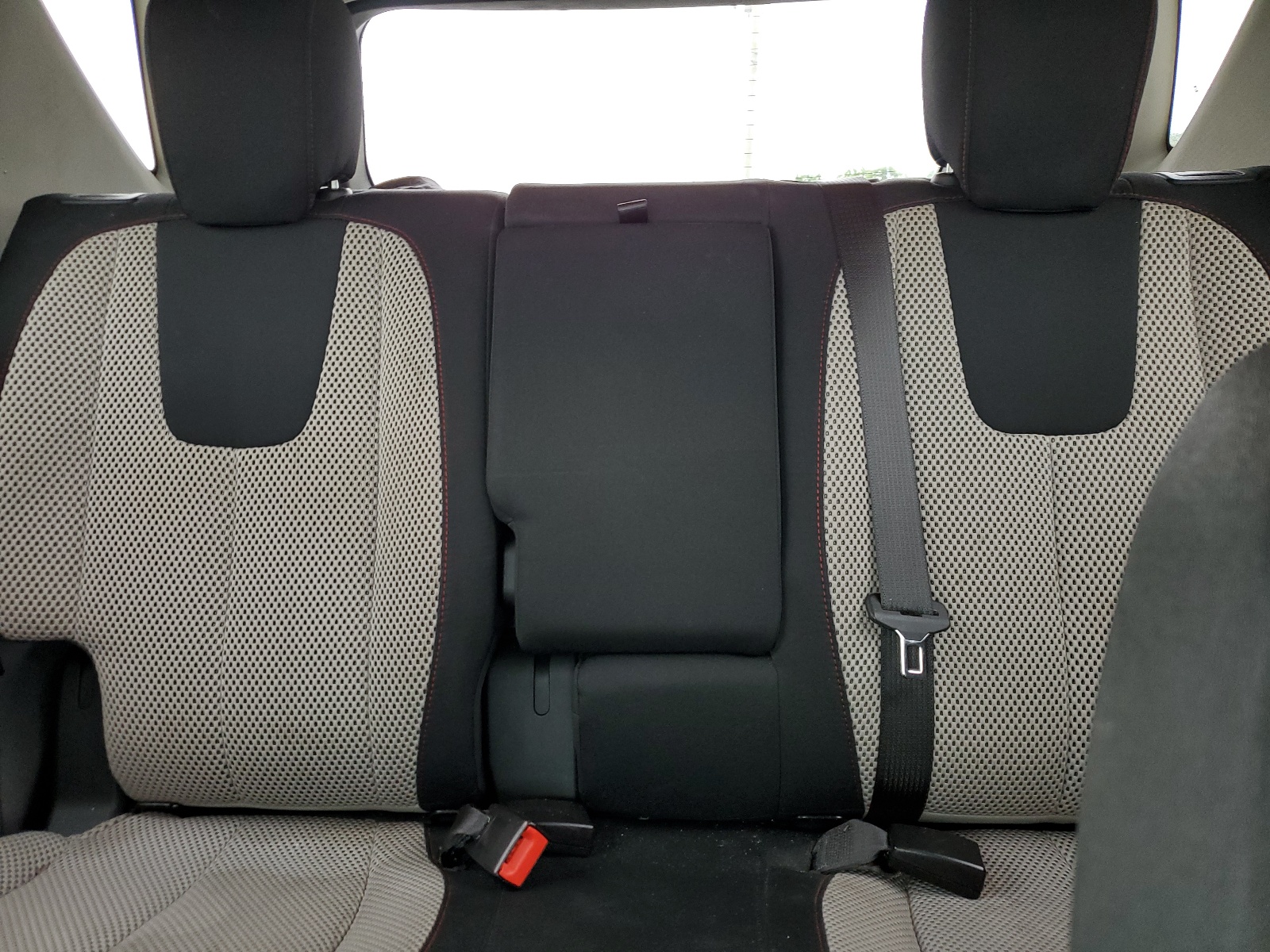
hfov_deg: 67.3
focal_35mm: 26
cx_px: 635
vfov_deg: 53.1
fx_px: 954
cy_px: 476
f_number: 1.5
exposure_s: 1/120
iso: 93
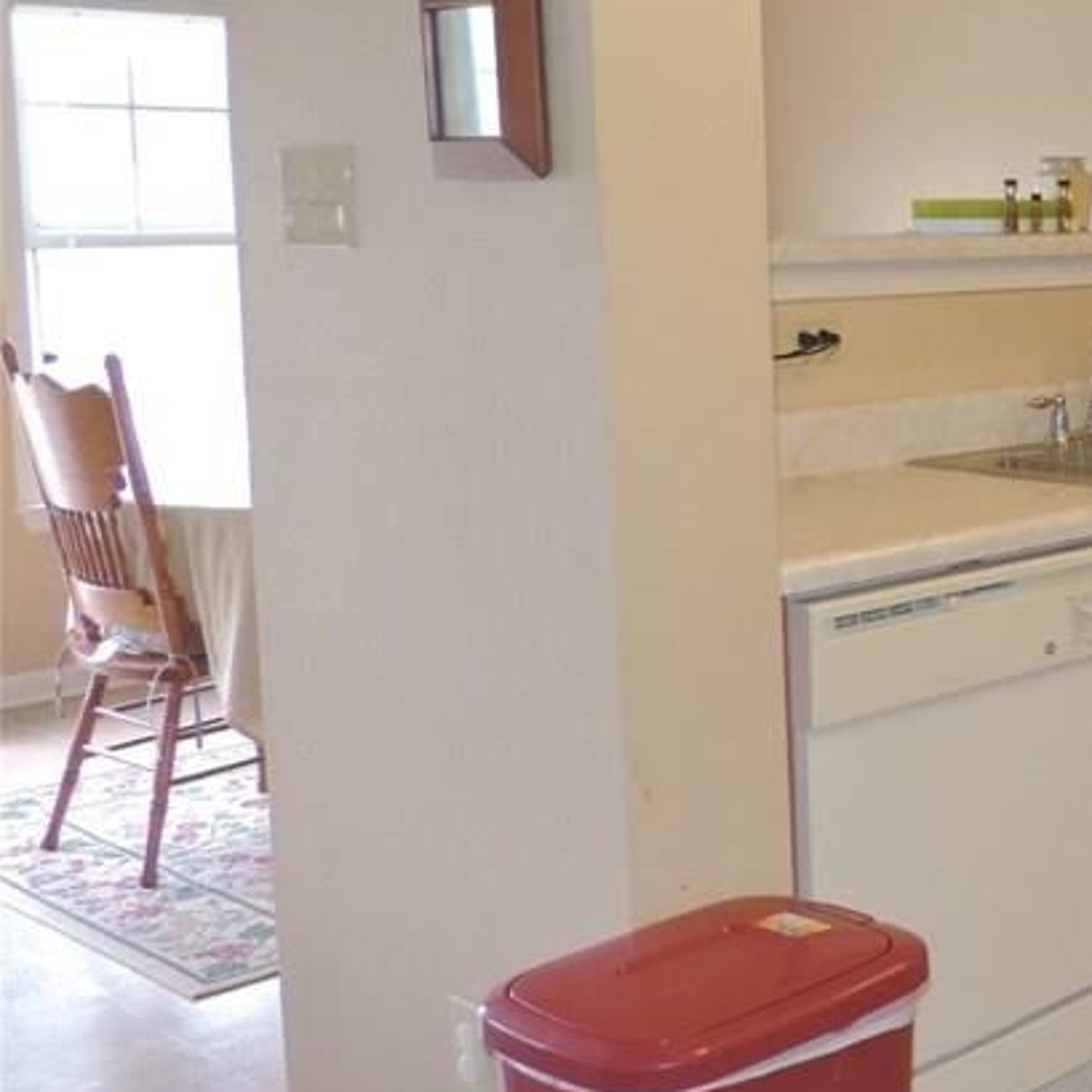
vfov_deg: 32.0
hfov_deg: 27.6
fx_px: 1892
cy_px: 396
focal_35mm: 53
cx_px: 1363
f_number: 3
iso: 280
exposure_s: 1/40
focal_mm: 4.3
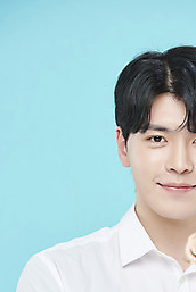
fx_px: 2533
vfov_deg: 6.6
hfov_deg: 4.4
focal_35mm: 311
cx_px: 137
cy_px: 220
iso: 64
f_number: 7.1
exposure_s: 1/125
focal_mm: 200
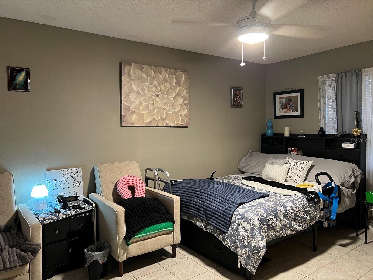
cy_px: 140
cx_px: 186
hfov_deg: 67.3
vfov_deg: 53.1
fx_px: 280
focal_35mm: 26
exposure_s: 1/40
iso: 500
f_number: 1.5
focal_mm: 5.7
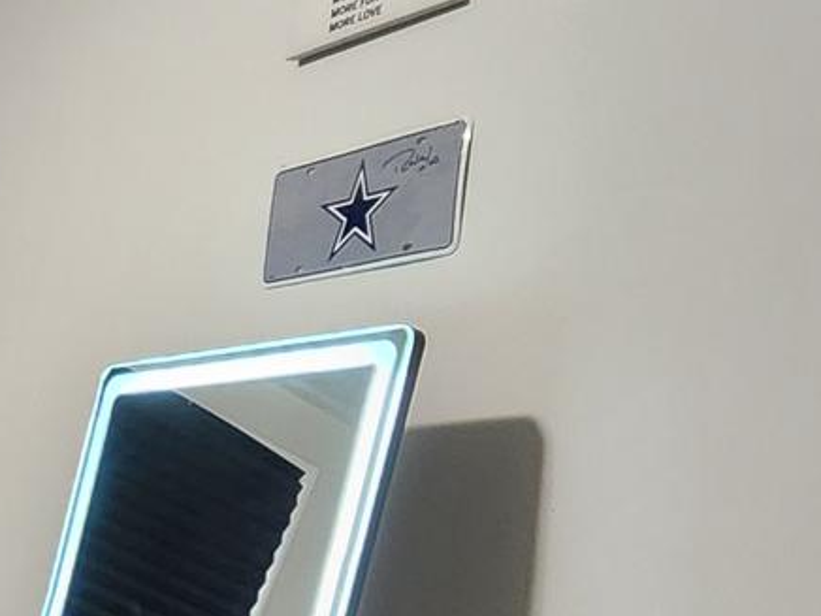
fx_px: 1447
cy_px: 708
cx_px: -542
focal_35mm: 61
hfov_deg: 22.8
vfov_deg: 22.4
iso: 400
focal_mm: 2.2
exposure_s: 1/40
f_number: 2.2
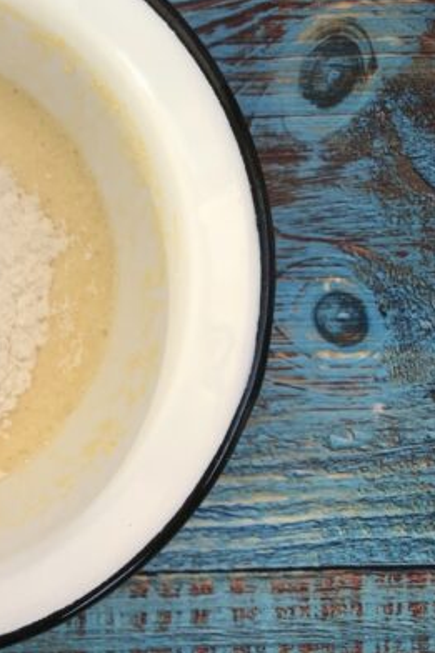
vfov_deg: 38.2
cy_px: 297
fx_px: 943
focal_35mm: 52
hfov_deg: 23.1
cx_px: -125
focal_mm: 4
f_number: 1.8
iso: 20
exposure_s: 1/235
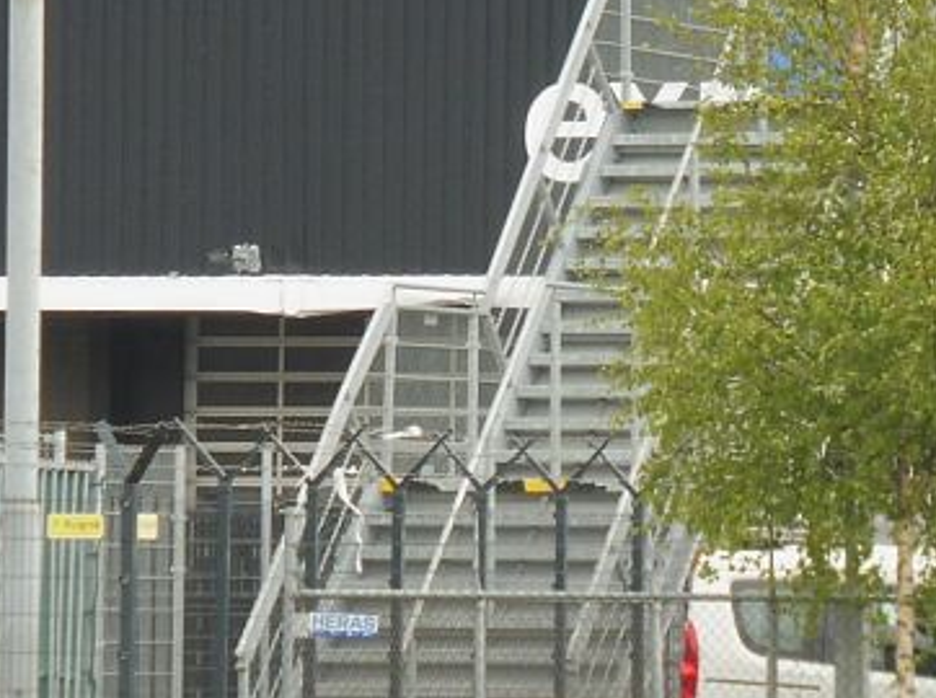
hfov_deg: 4.0
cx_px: 610
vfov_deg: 3.0
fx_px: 13439
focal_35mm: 498
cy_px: 136
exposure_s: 1/100
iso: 100
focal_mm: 31.3
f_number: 6.3
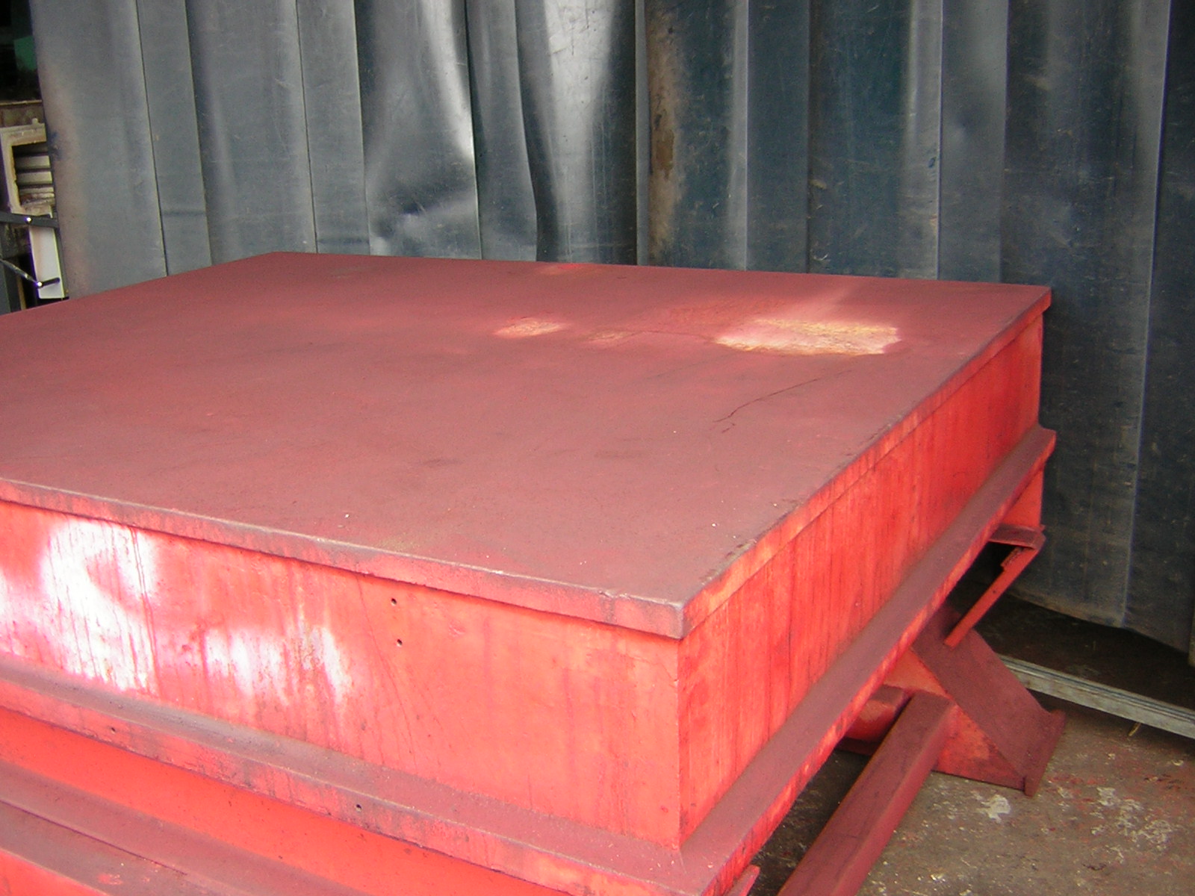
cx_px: 598
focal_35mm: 36
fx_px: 1243
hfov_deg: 51.4
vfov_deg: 39.7
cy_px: 448
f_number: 2.6
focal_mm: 4.7
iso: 50
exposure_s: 1/31.9
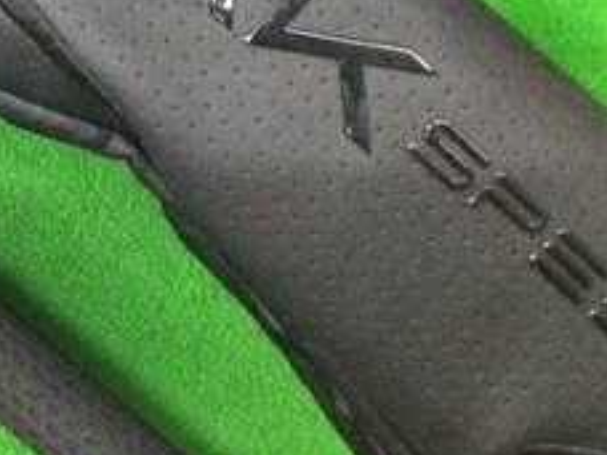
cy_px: 149
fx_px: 1526
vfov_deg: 16.9
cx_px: -27
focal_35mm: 87
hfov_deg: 21.6
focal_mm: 3.3
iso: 200
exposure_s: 1/17
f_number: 2.4
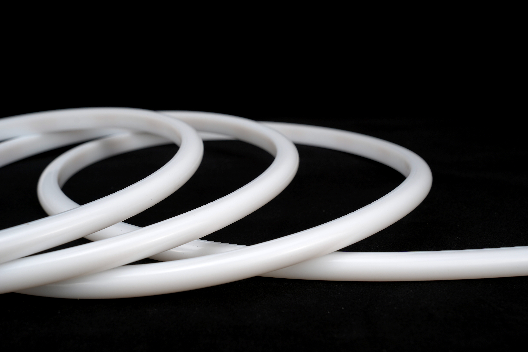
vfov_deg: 24.2
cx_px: 264
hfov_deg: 35.6
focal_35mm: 56
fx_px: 821
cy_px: 176
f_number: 8
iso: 64
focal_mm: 56
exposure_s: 1/30
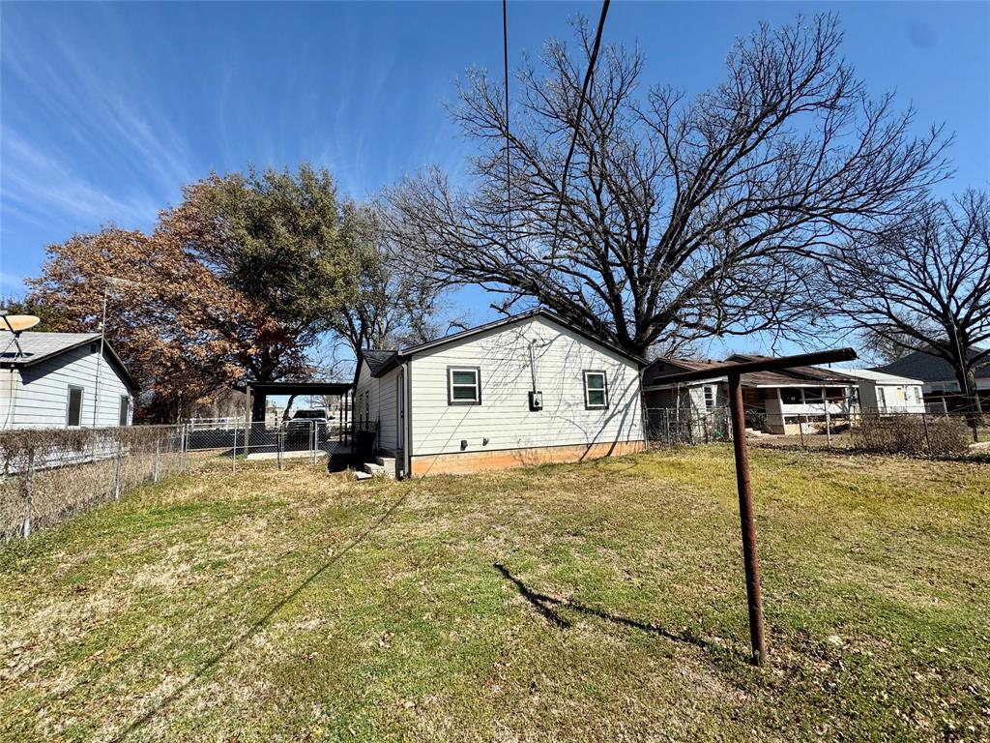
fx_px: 400
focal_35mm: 14
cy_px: 372
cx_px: 495
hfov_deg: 102.1
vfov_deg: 85.7
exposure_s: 1/2770
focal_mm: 2.22
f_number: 2.2
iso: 50
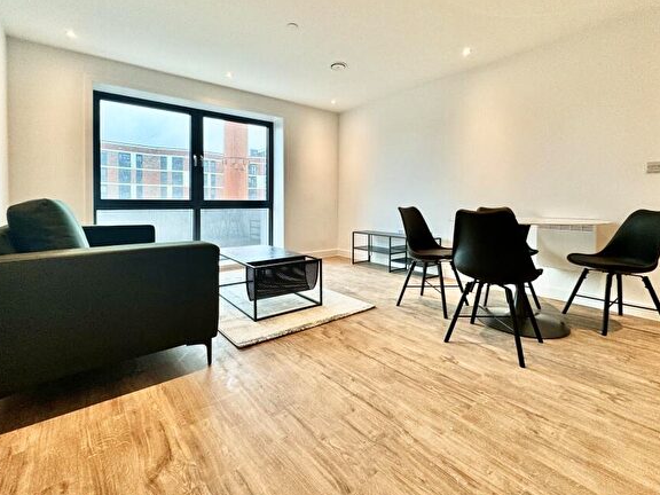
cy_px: 207
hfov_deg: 91.0
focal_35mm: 17
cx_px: 329
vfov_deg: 74.2
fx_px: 324
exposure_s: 1/100
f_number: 2.2
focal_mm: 2.22
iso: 125
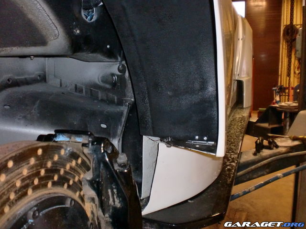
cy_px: 114
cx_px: 153
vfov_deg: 40.7
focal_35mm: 35
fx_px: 309
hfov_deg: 52.6
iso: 400
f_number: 3.1
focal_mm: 6.3
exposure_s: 1/40
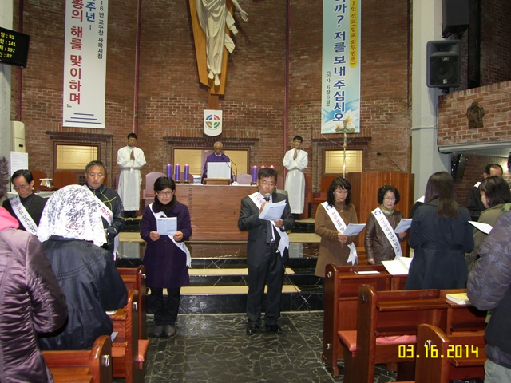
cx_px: 256
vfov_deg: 49.7
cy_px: 192
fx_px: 413
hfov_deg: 63.4
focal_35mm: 28
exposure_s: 1/30
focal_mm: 7.4
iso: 100
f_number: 2.2
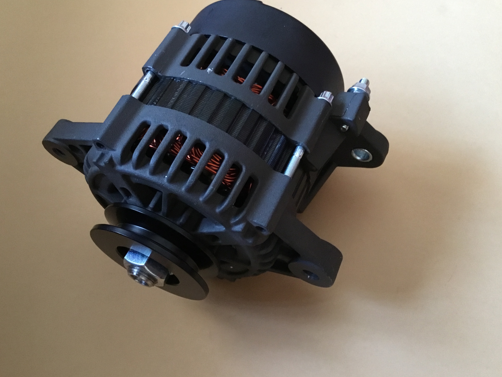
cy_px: 178
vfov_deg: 41.8
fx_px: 493
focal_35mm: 34
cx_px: 230
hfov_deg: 53.9
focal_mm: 3.3
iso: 250
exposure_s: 1/17
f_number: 2.4
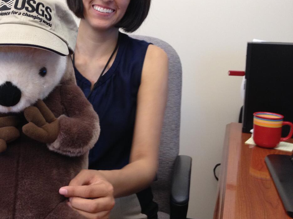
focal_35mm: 50
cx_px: 84
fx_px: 423
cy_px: 72
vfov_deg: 28.9
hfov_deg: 37.5
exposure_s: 1/20
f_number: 2.4
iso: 125
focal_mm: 4.28
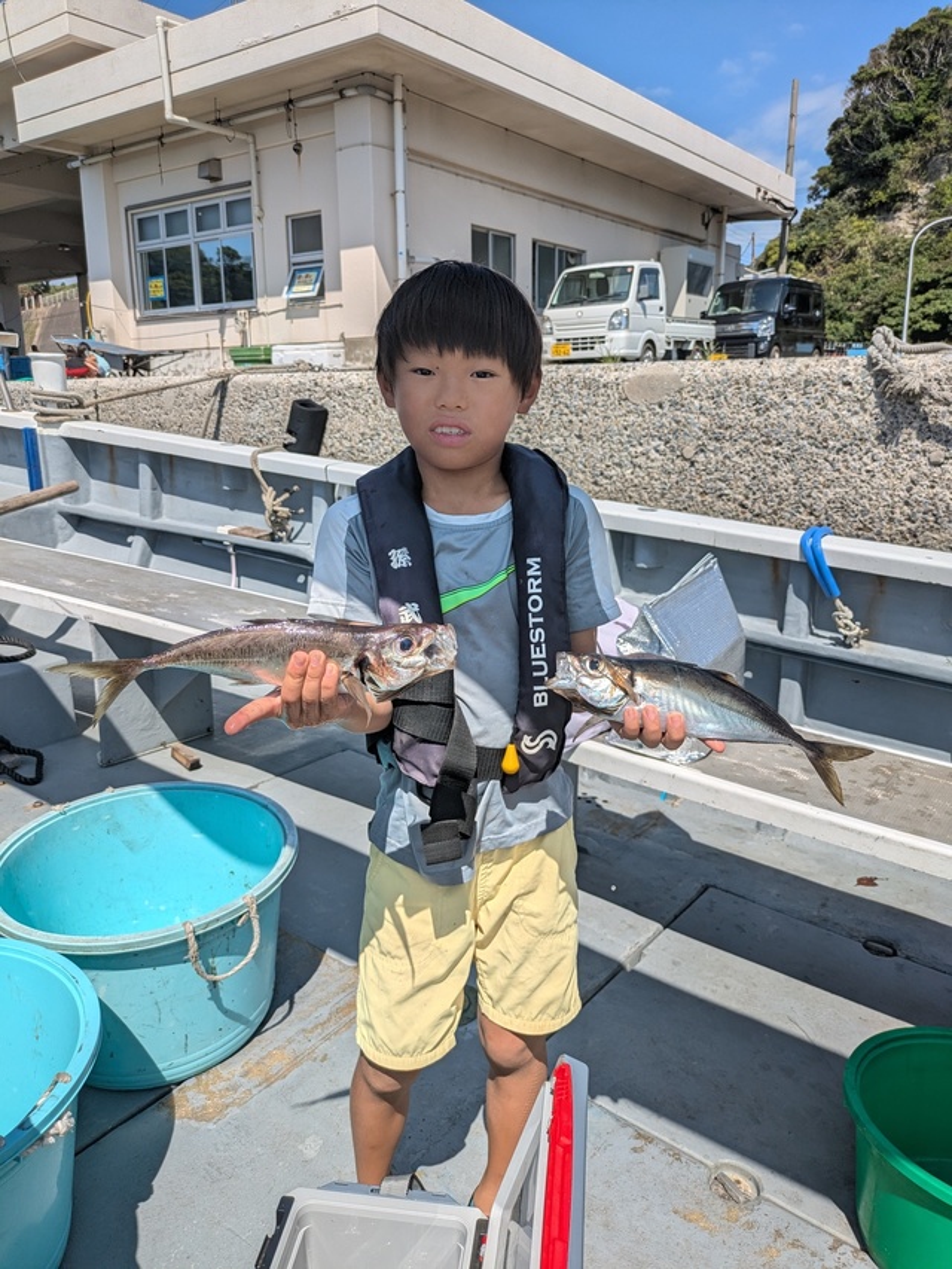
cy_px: 634
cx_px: 476
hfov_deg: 54.9
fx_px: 916
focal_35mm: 25
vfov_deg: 69.4
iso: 48
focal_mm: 5.43
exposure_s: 1/3086
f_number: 1.89
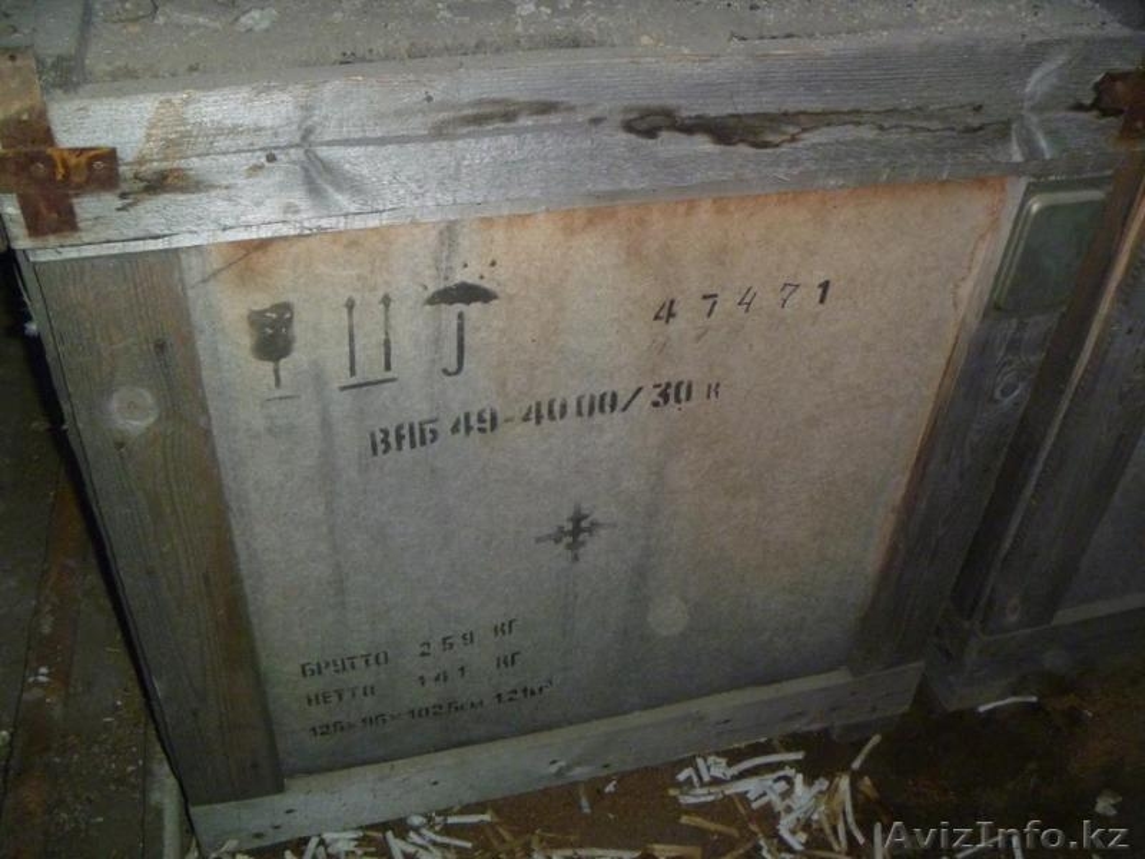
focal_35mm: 35
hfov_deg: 52.6
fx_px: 1158
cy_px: 430
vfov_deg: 40.7
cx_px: 572
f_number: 3.5
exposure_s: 1/30
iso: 320
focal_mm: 6.3
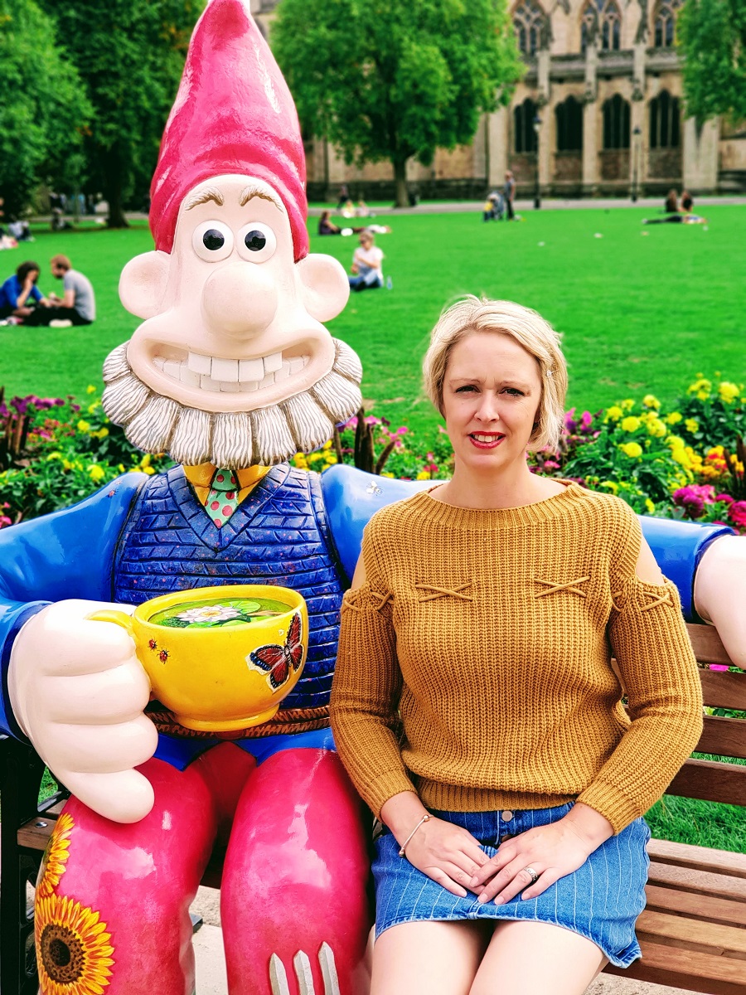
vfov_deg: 36.8
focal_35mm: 52
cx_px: 373
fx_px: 1494
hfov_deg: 28.0
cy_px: 498
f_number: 2.4
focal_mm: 6
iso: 25
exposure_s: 1/315
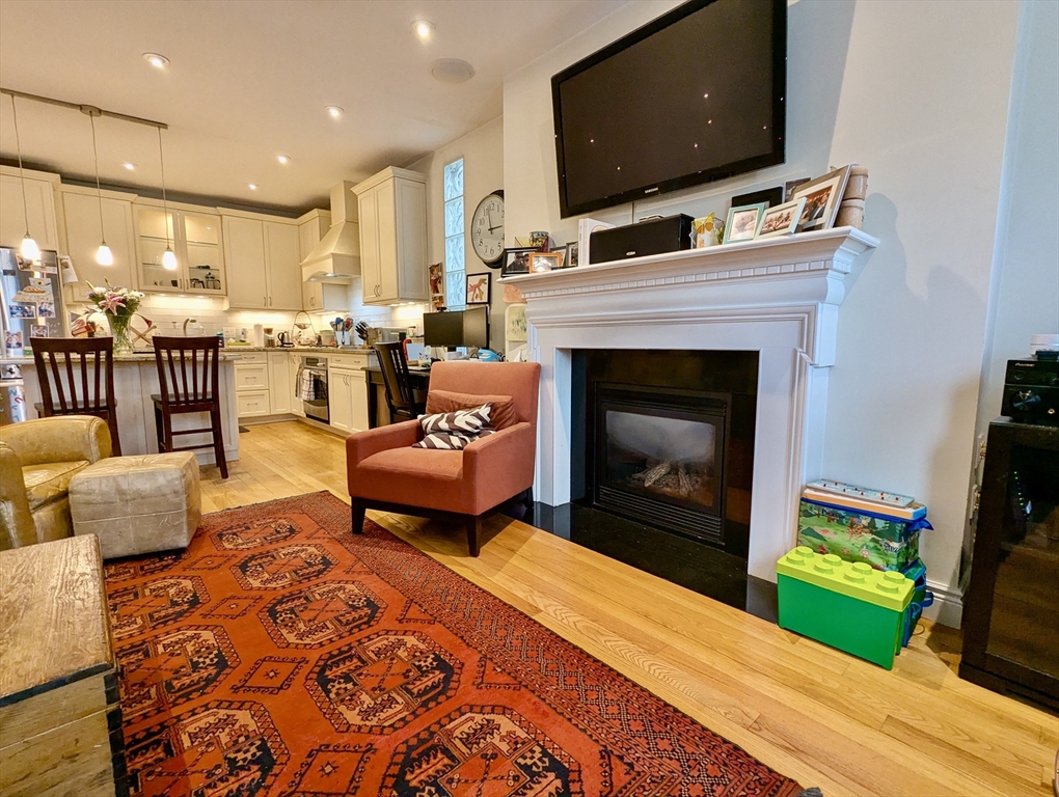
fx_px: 490
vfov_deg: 78.2
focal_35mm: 16
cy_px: 398
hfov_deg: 94.4
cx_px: 530
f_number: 2.2
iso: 170
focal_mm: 2.35
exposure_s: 1/39.7
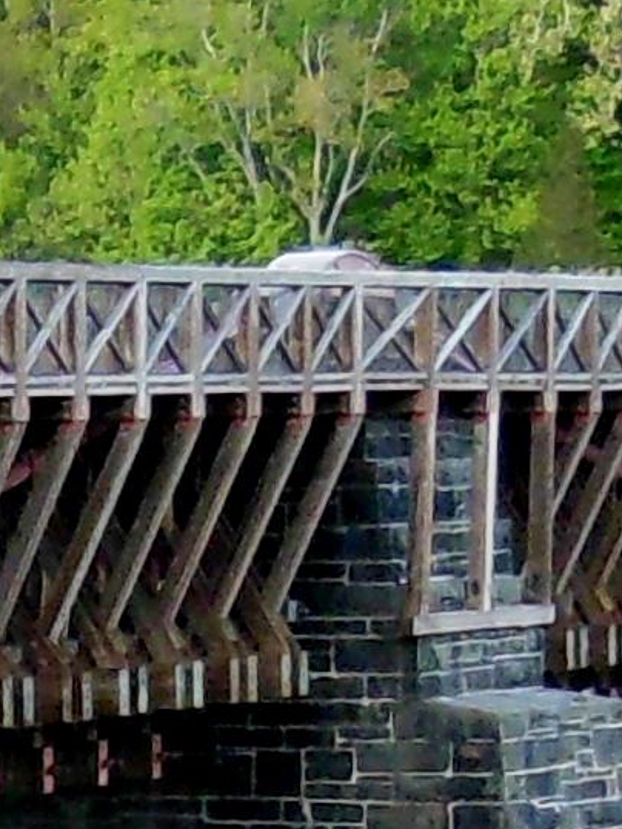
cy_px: 1465
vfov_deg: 6.7
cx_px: -704
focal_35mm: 291
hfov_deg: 5.0
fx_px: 6966
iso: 400
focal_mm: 6
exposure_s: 1/250
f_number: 3.9
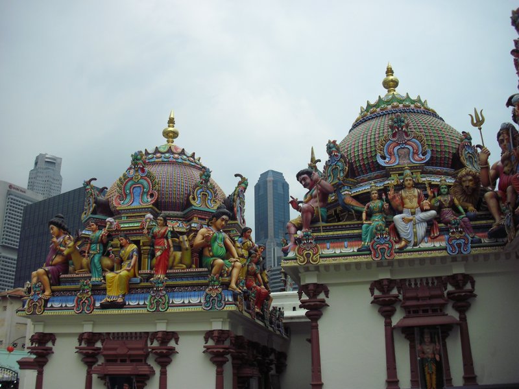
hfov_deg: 49.0
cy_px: 194
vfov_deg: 37.7
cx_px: 260
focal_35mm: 38
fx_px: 570
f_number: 8
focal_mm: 6.2
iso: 100
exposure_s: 1/400
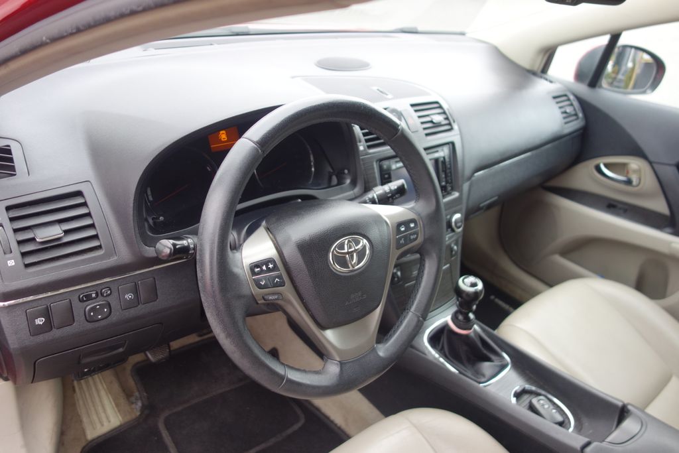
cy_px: 226
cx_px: 340
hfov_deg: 65.5
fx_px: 528
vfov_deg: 46.4
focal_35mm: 28
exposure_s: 1/50
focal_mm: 10.4
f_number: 1.8
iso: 125
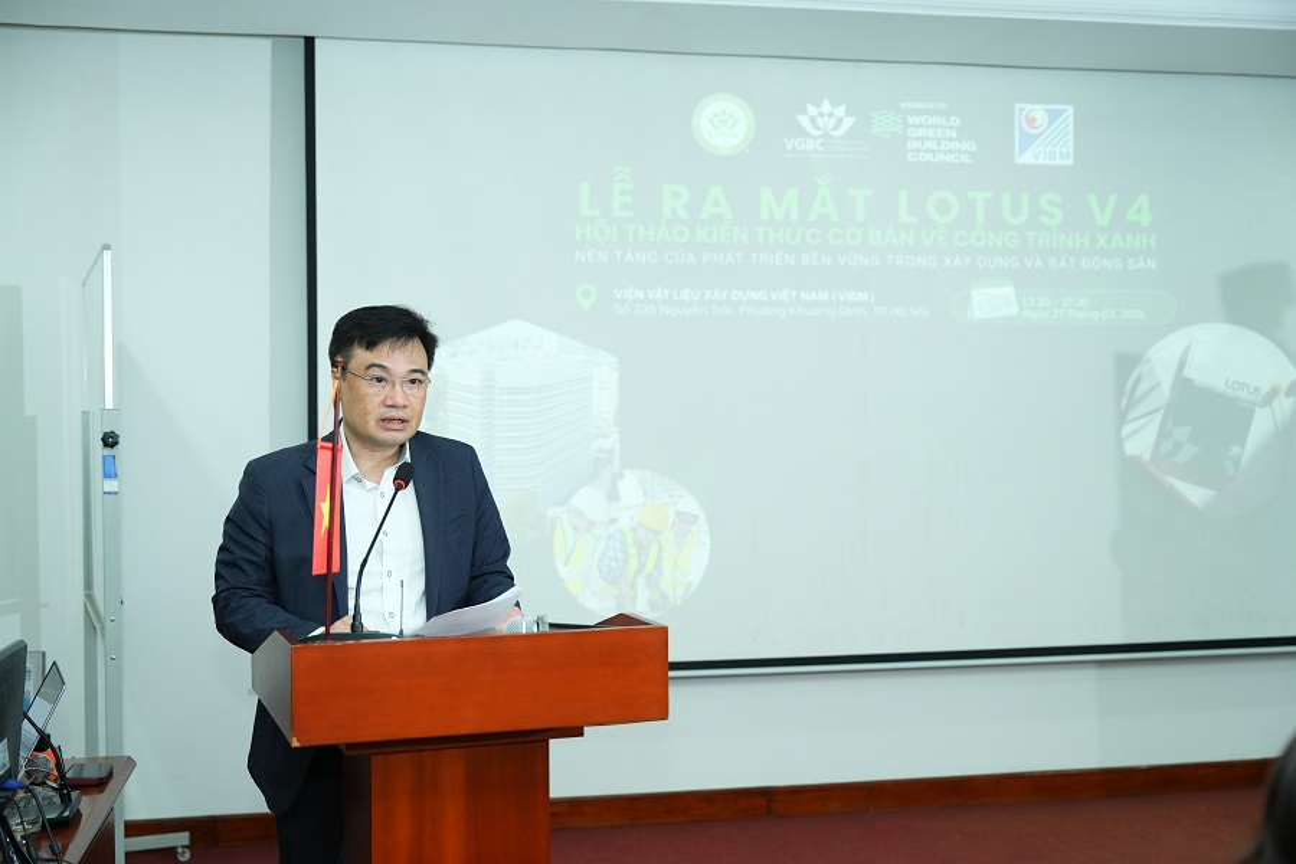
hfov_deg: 44.5
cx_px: 648
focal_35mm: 44
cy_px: 432
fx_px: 1584
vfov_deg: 30.5
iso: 1250
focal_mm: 44
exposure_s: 1/125
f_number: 3.2
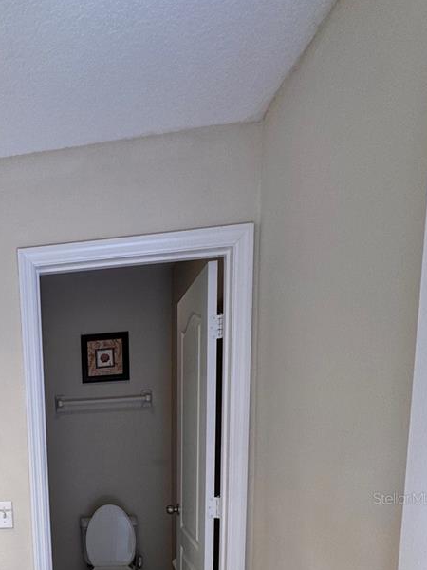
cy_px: 498
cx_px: 13
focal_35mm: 28
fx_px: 461
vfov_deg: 56.1
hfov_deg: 43.6
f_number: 2.2
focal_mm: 2.22
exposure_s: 1/120
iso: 100
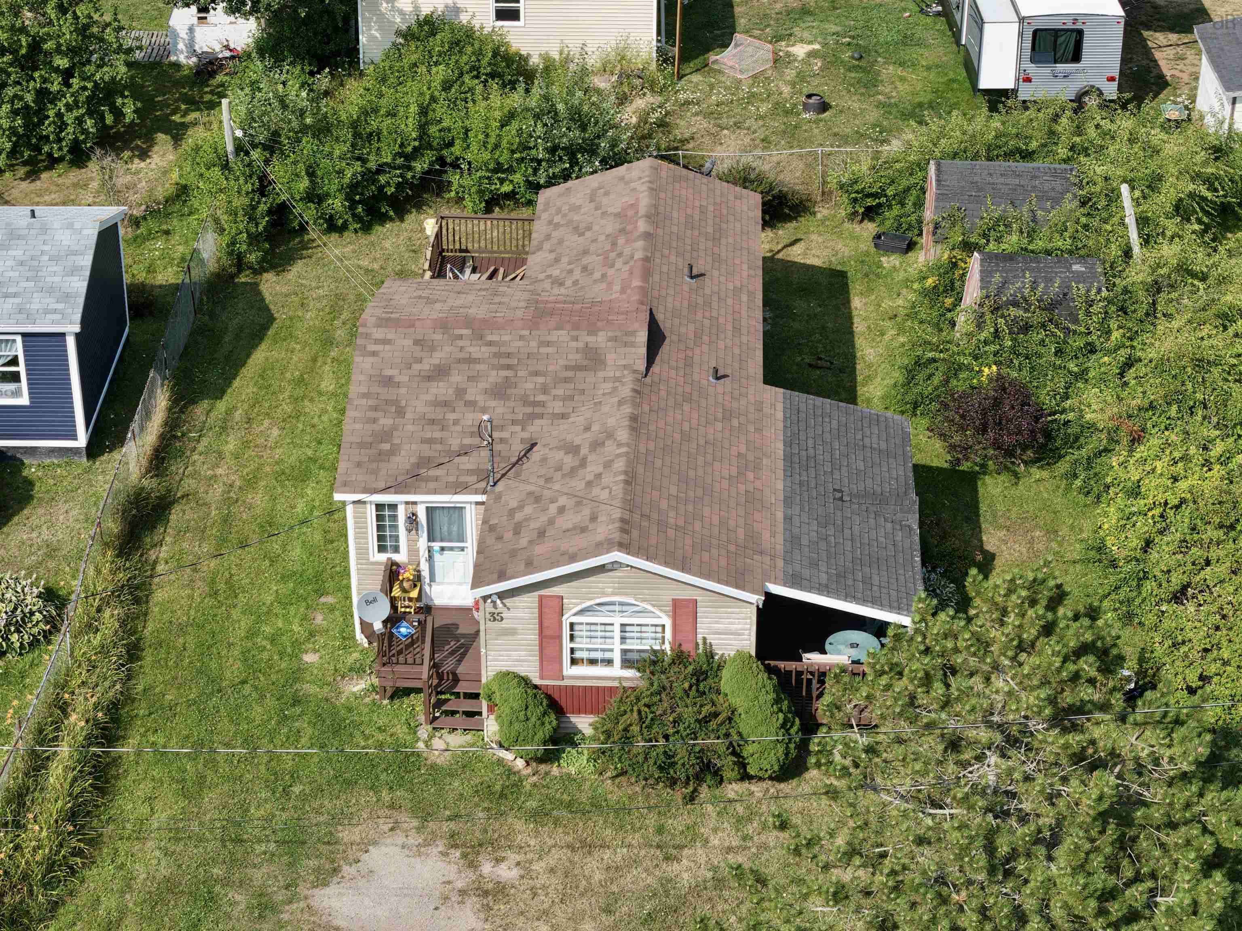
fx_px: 2512
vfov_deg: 21.0
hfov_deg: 27.8
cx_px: 621
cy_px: 466
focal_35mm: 70
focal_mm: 19.35
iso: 150
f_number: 2.8
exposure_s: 1/1250
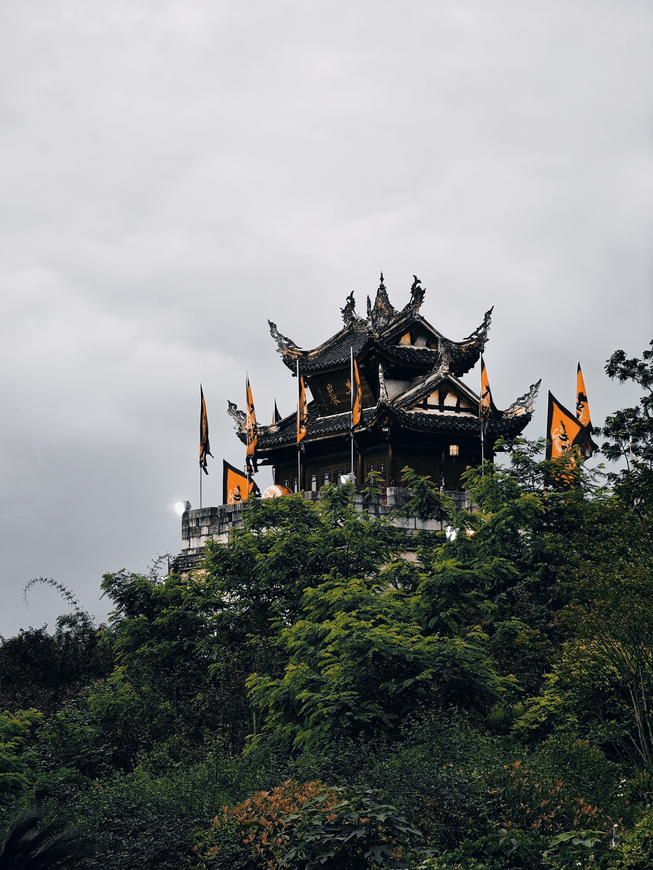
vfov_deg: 16.0
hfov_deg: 12.0
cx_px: 326
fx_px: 3094
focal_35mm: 123
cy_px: 435
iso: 200
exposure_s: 1/73
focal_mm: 22
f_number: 4.1
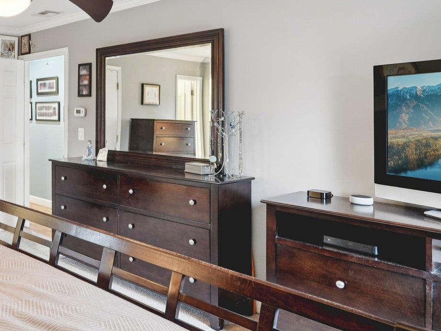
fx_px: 433
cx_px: -6
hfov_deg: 45.1
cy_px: 130
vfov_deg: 41.6
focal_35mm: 34
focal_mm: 16
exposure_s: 1/2.5
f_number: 8
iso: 400
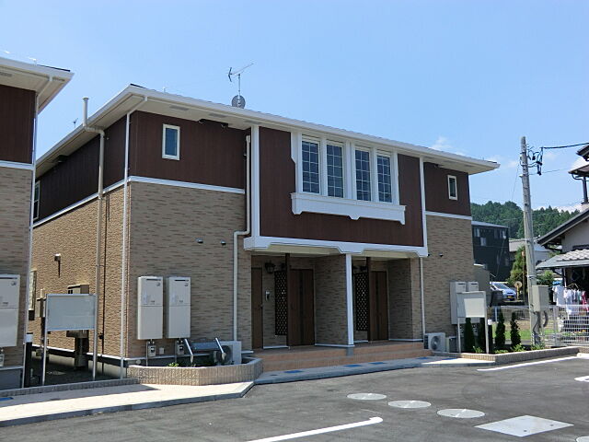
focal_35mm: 34
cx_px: 294
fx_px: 579
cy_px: 221
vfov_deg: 41.8
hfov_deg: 54.0
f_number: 3.6
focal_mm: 6.1
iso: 80
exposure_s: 1/640
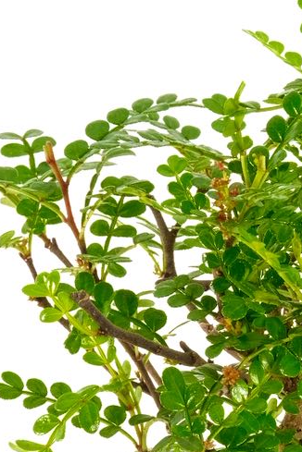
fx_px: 3951
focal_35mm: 314
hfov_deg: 4.4
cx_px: 333
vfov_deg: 6.5
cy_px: 488
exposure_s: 1/30
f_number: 16
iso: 1600
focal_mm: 80
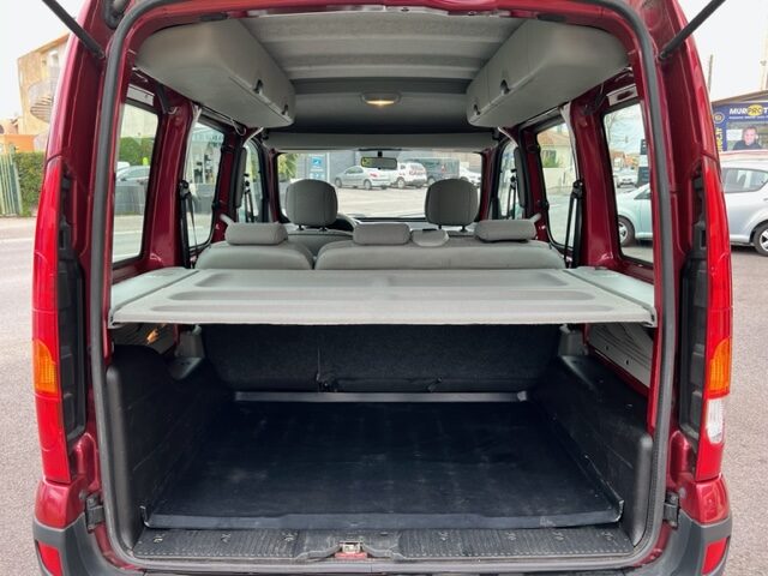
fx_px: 577
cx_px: 384
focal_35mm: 26
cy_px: 288
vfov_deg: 53.1
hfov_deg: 67.3
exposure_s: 1/121
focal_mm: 5.7
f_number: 1.5
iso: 50
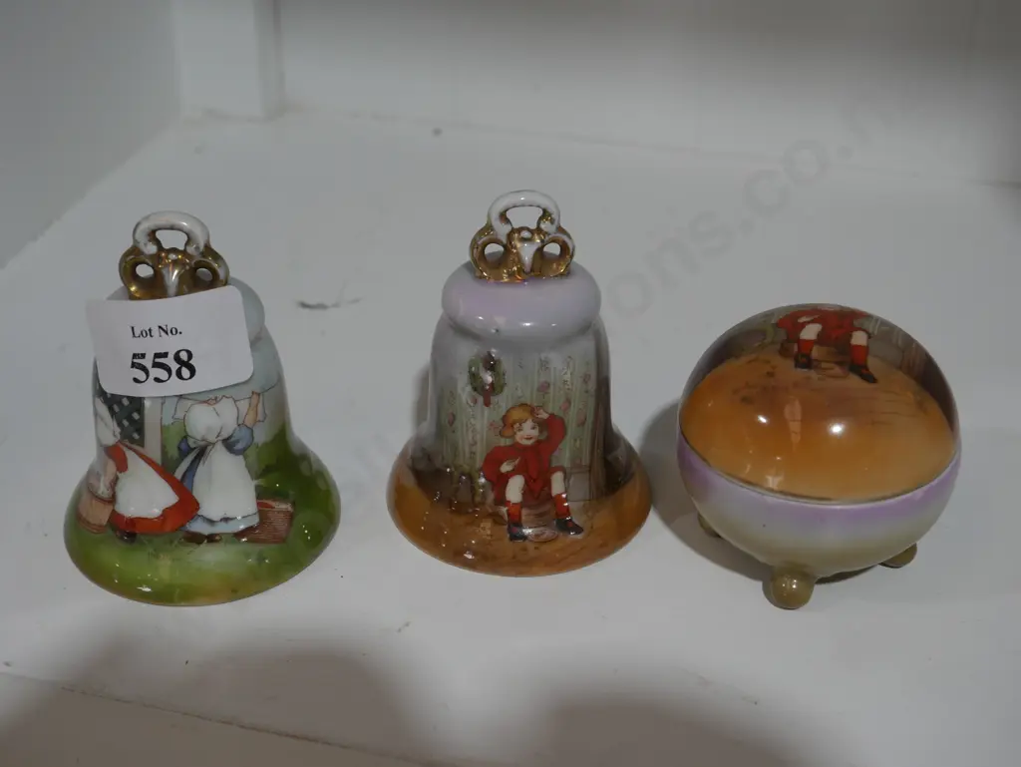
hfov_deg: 36.8
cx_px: 510
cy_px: 384
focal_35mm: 52
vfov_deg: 28.1
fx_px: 1534
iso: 200
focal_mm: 26
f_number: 5.3
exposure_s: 1/60
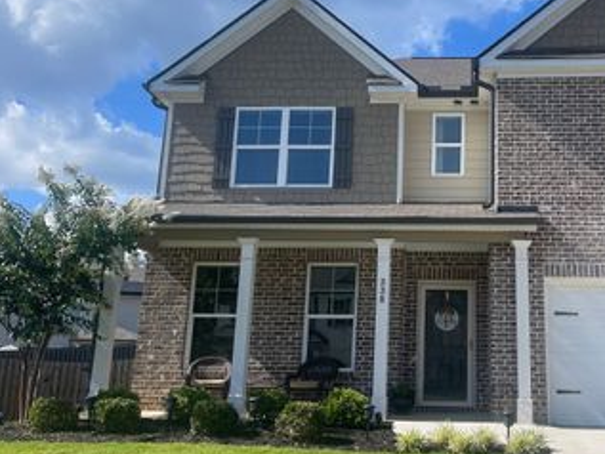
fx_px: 717
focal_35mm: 41
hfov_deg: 44.7
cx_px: 431
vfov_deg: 35.1
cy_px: 205
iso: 50
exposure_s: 1/3788
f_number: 1.6
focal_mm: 5.1
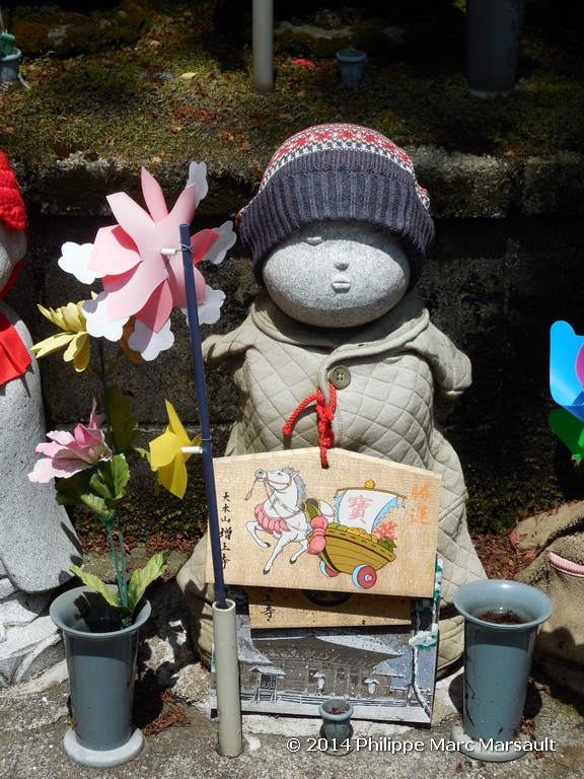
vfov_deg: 20.9
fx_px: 2114
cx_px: 292
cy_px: 390
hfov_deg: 15.7
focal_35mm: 94
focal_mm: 16.8
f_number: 4.7
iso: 125
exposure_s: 1/800
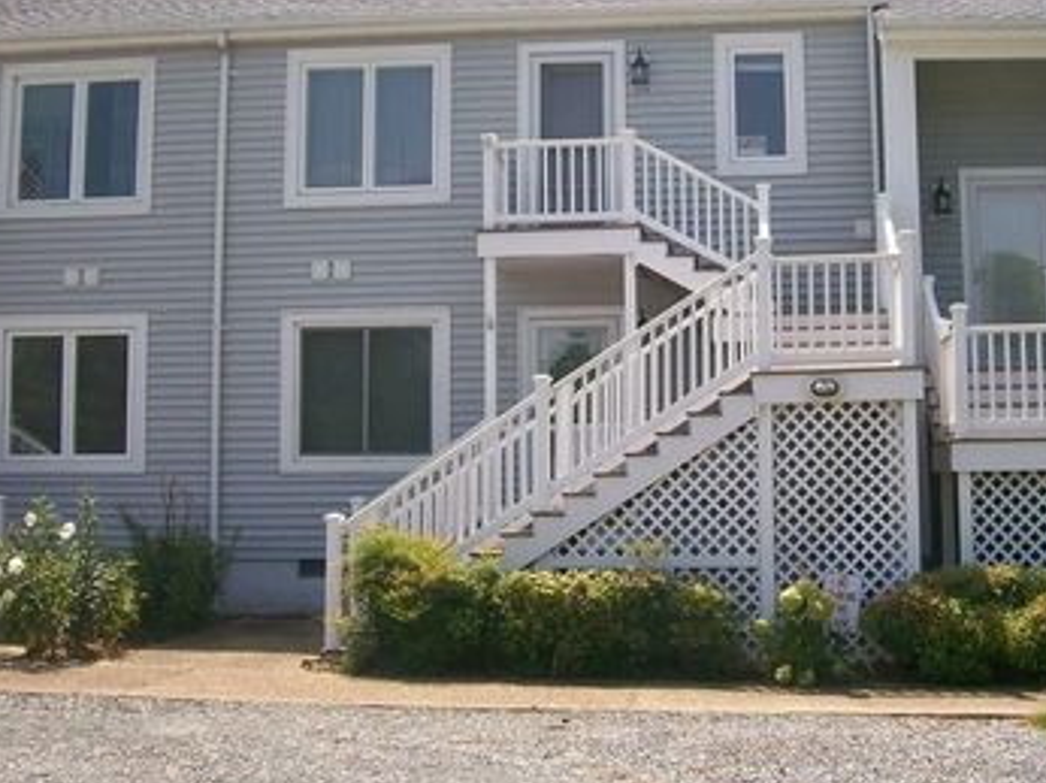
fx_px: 1570
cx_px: 632
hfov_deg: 36.7
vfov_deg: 27.8
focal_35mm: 52
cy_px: 266
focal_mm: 6
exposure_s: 1/556
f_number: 4.8
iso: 80
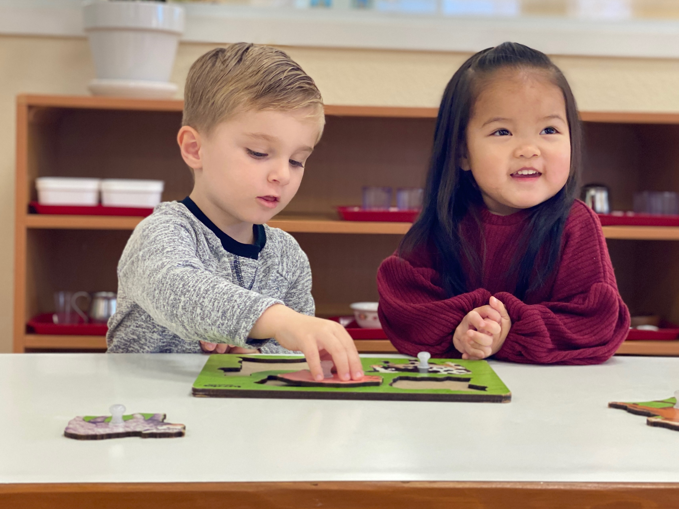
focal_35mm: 62
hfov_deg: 31.2
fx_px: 1216
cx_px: 359
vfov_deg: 23.6
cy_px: 235
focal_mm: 6
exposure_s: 1/120
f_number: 2
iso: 200
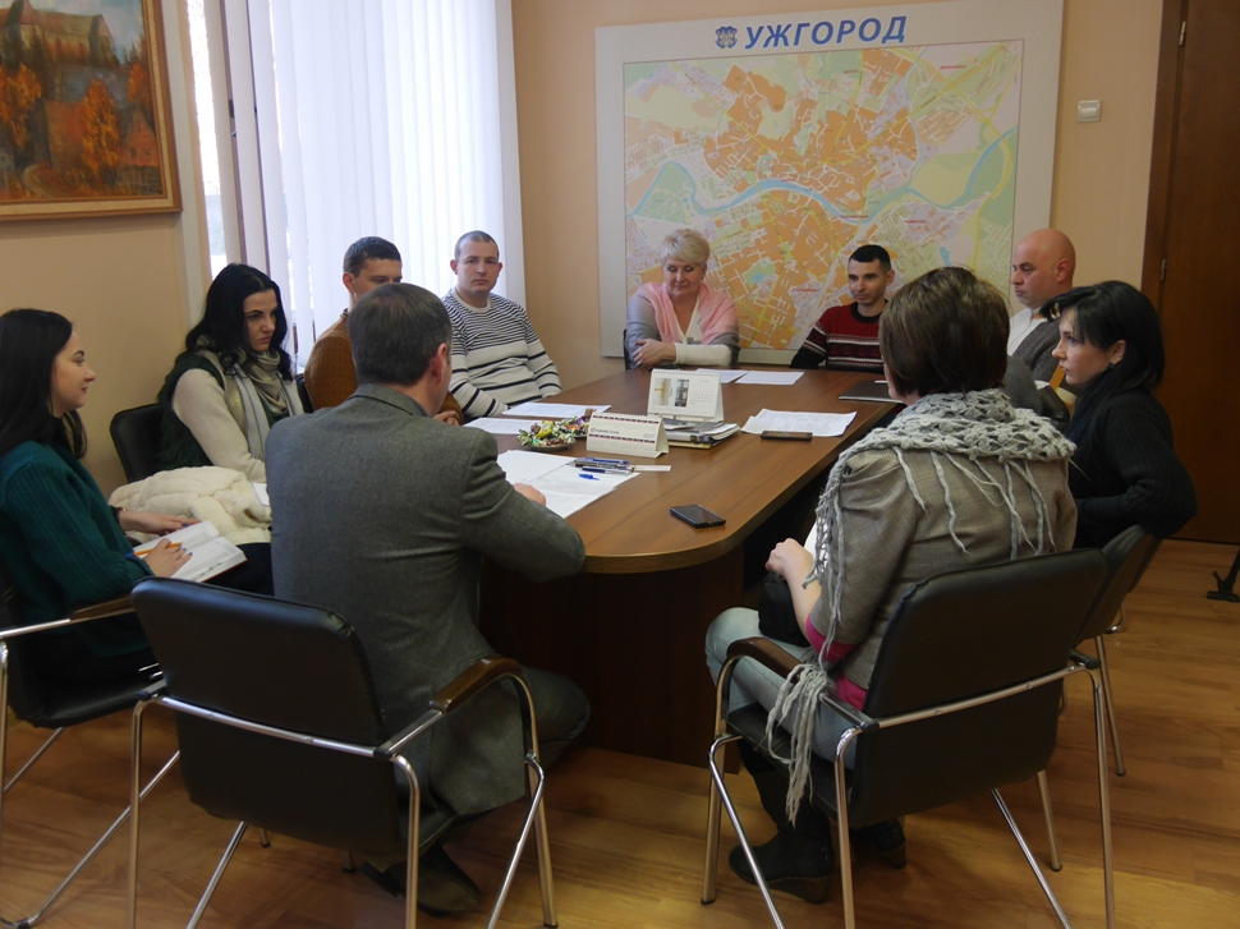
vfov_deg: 41.8
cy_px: 464
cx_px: 620
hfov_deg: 54.0
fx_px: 1218
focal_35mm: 34
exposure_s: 1/60
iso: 800
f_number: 3.7
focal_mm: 17
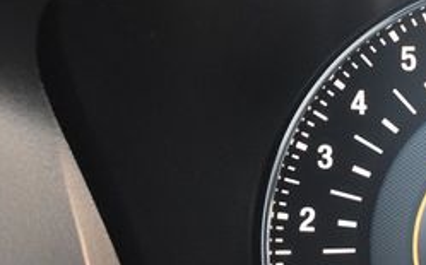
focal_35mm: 126
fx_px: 1461
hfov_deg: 16.5
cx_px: 315
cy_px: 167
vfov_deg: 10.4
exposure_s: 1/125
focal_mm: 32
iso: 2800
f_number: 4.5
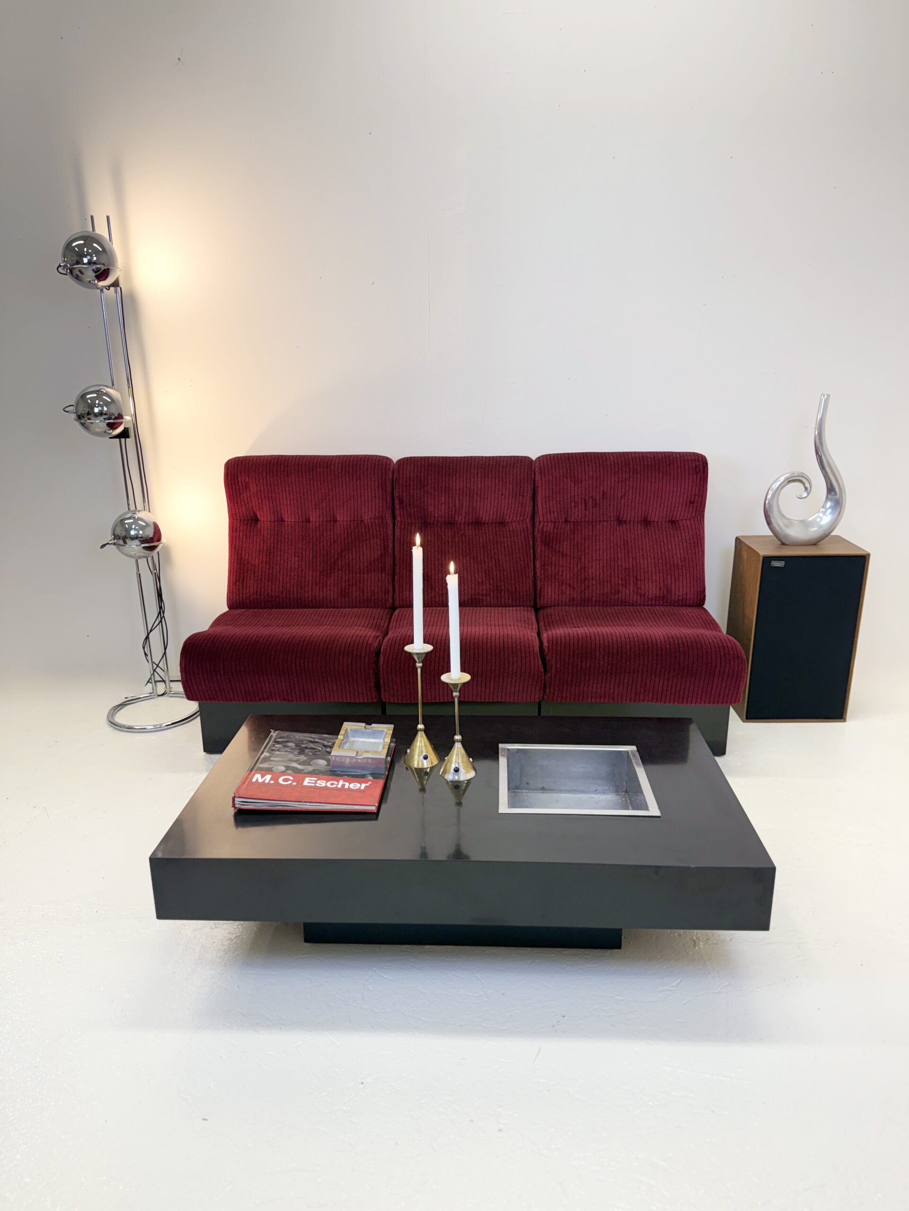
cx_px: 454
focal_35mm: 24
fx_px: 840
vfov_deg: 71.6
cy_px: 606
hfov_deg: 56.8
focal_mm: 6.76
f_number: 1.78
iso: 100
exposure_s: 1/100
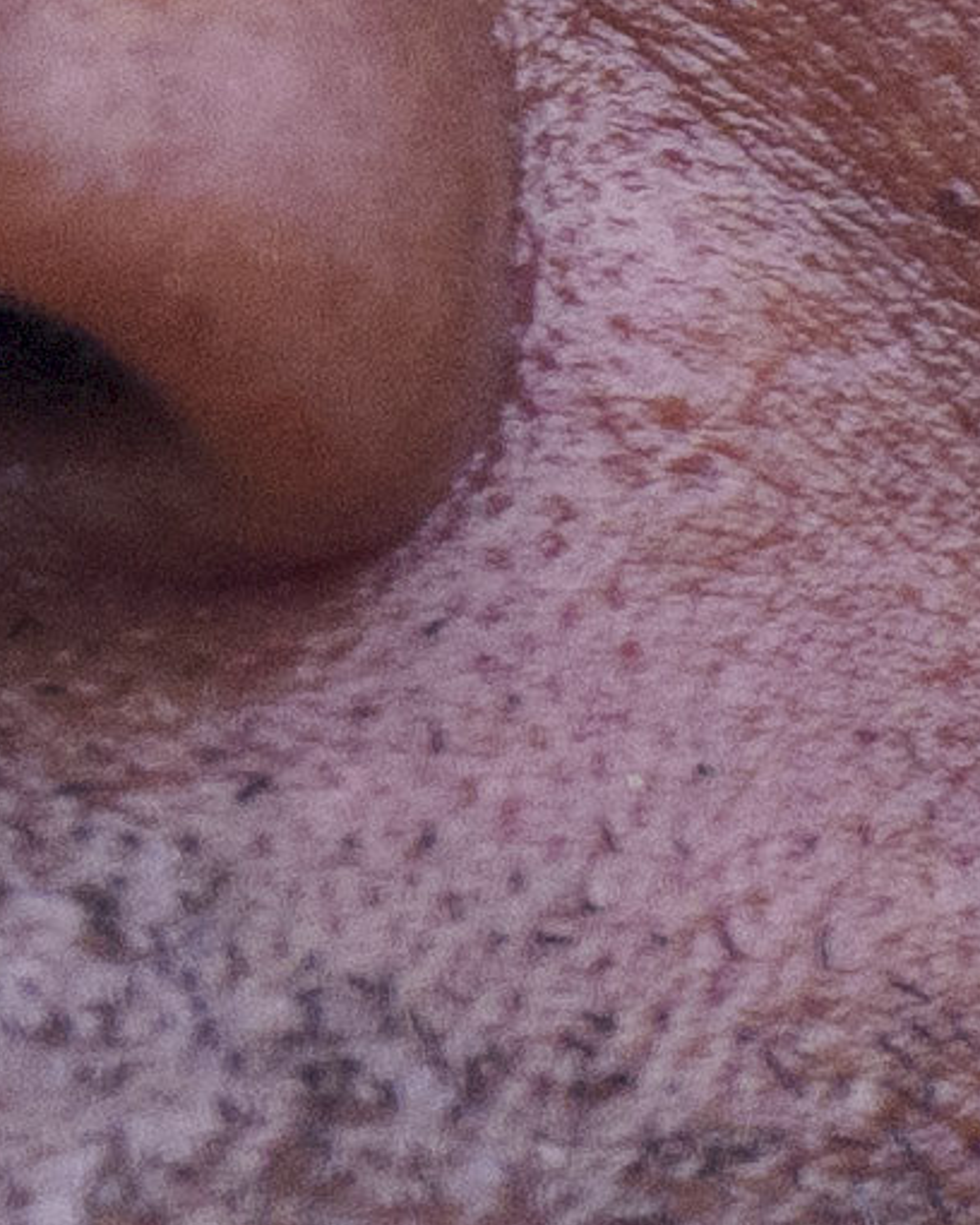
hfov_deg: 0.6
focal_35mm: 2551
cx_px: 795
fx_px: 92487
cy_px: 514
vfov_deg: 0.8
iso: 400
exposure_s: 1/1250
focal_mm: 165
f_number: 2.8
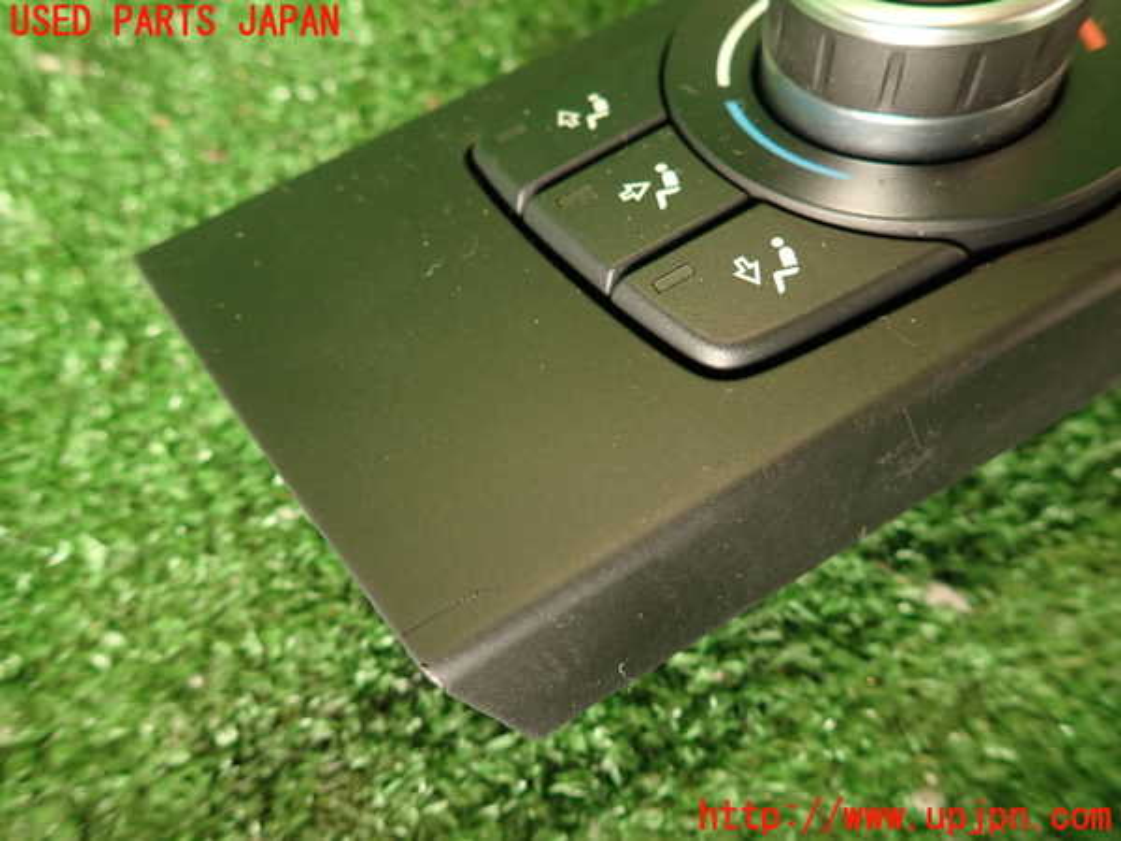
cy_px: 420
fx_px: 810
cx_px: 560
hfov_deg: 69.4
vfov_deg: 54.9
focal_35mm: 25
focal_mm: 4.5
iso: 200
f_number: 2
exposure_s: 1/40
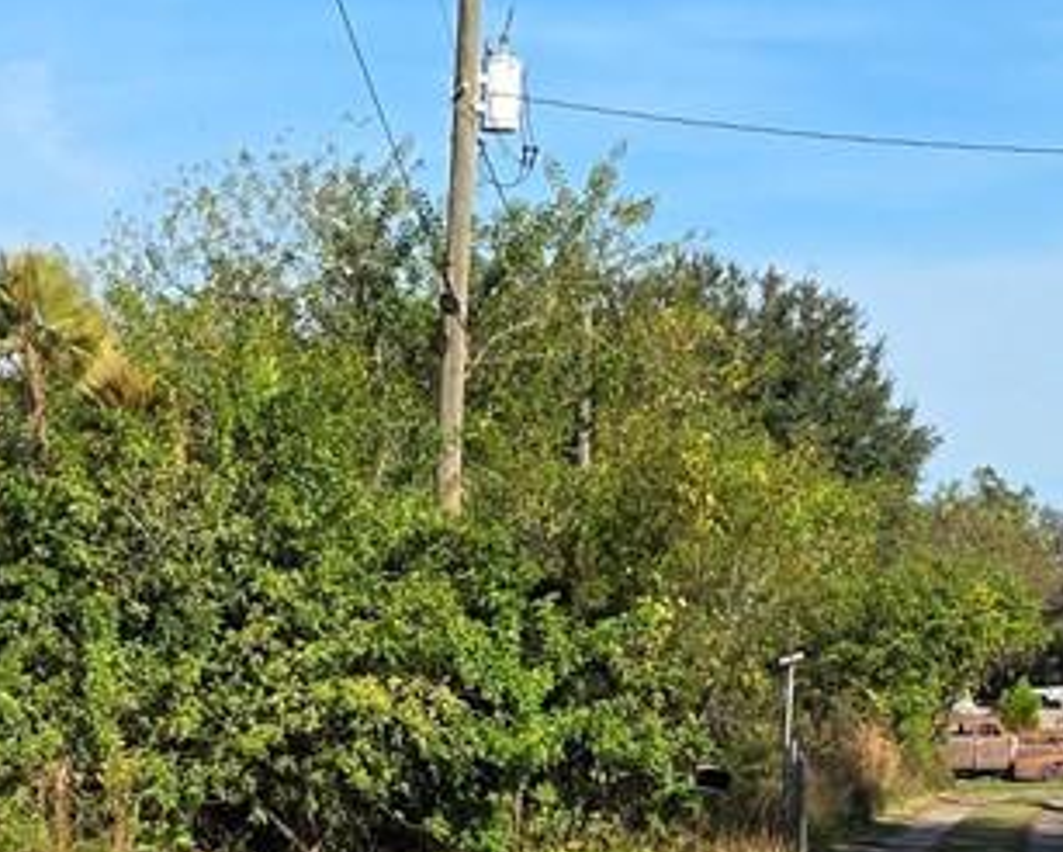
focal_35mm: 117
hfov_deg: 16.3
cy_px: 935
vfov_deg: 12.9
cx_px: 211
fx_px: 3683
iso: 80
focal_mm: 6.3
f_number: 1.7
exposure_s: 1/4650
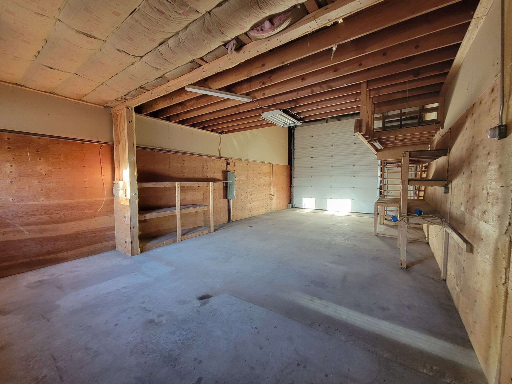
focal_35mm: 13
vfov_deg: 89.9
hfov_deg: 106.2
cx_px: 256
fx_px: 192
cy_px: 192
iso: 320
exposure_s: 1/40
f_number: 2.2
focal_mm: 2.2
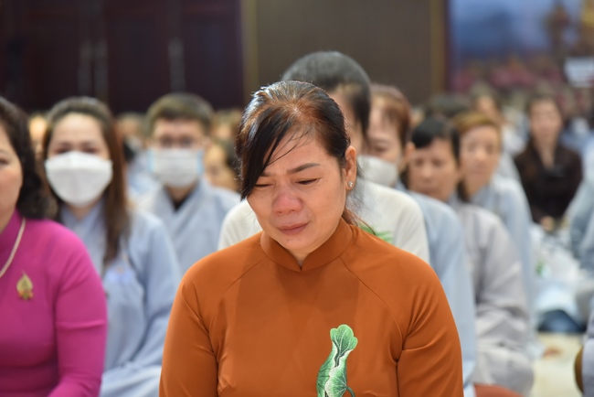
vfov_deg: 11.4
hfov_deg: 17.1
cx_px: 297
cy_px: 198
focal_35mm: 120
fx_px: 1981
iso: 1250
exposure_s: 1/80
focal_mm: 120
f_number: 4
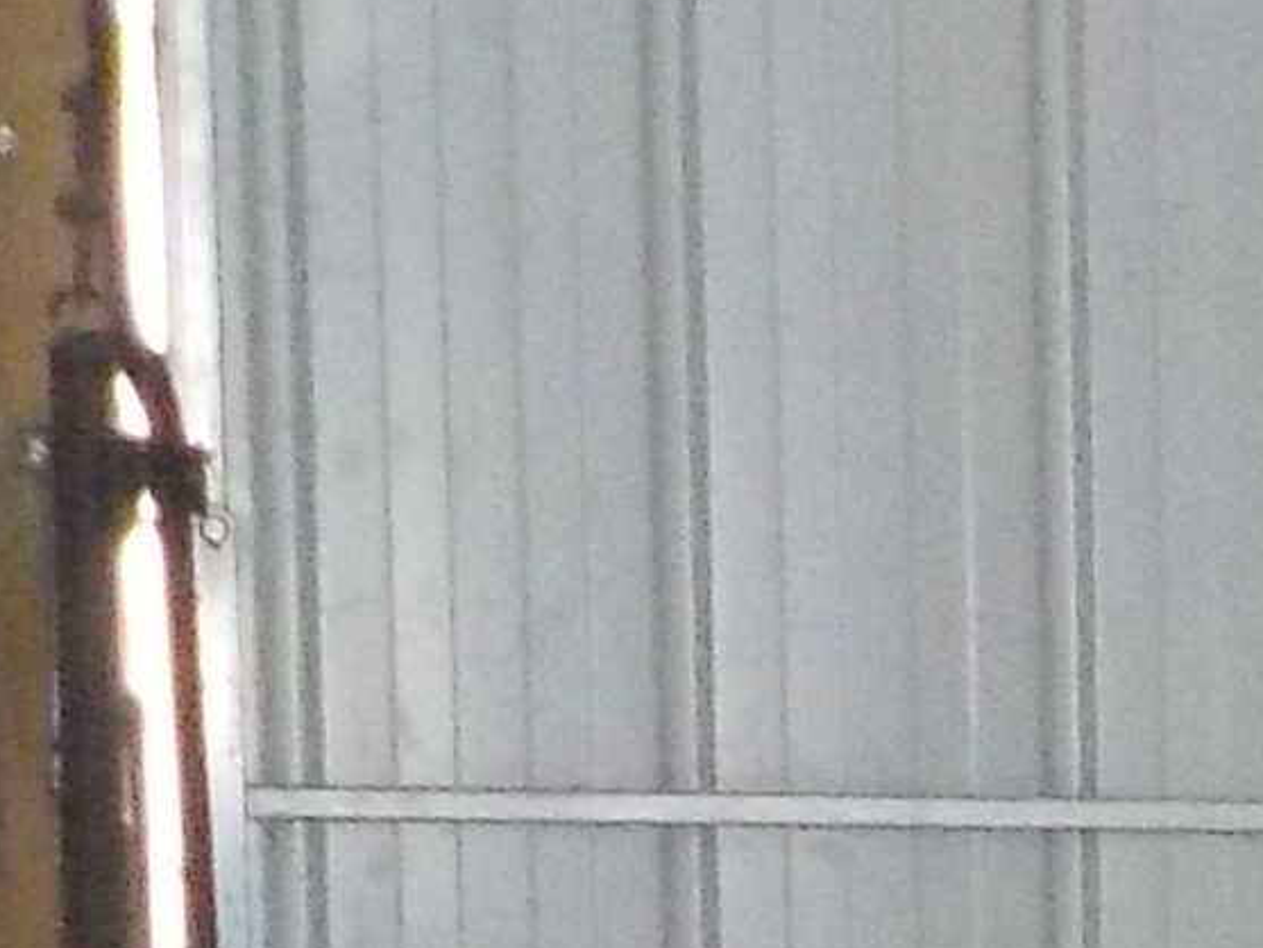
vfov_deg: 6.4
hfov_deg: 8.0
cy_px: 1978
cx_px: 3320
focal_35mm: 224
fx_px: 8175
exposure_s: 1/30
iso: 400
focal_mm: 4.1
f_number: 3.3
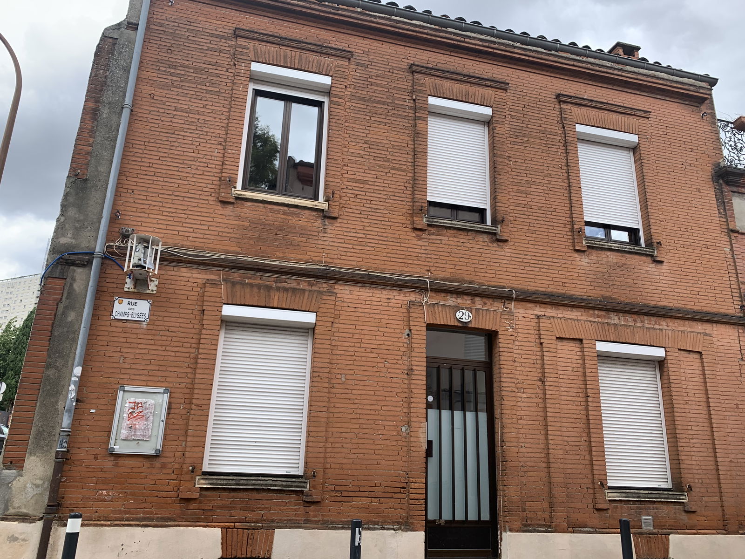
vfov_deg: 53.1
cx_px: 372
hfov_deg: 67.3
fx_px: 560
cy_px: 280
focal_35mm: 26
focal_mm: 4.25
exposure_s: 1/587
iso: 25
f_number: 1.8
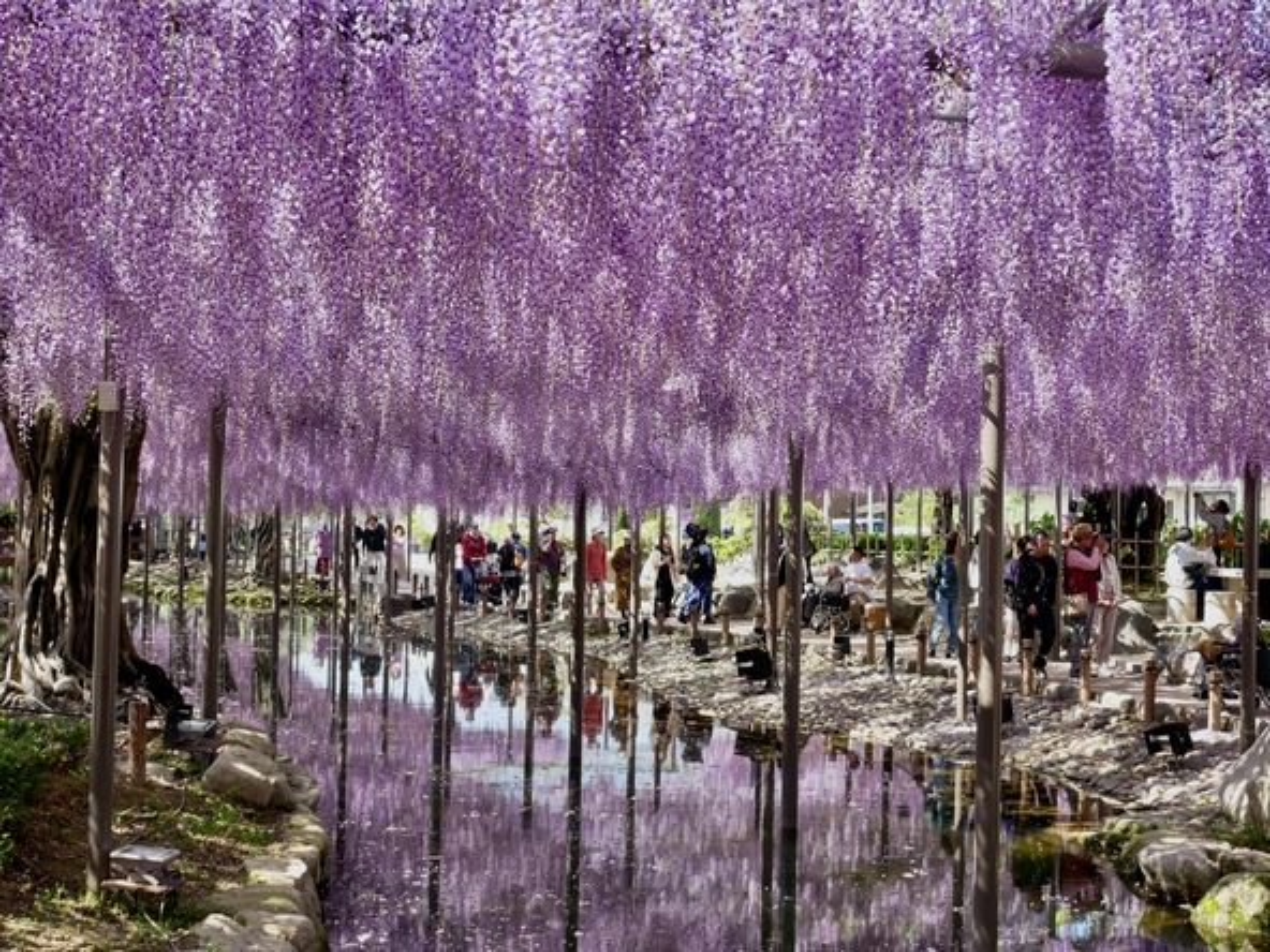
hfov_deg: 36.8
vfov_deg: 28.0
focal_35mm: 52
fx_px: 1908
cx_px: 635
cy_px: 476
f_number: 6.3
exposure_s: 1/125
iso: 200
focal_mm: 26
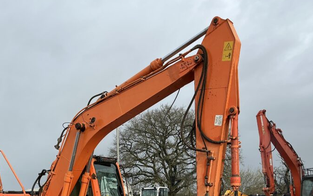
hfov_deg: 44.3
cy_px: 173
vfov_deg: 27.7
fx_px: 384
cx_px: 145
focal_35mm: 45
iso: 25
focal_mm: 3
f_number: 1.8
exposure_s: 1/465
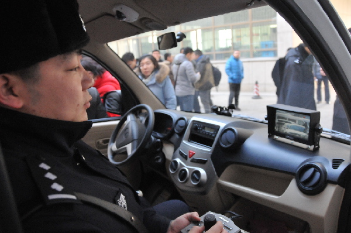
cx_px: 176
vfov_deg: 47.8
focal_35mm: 27
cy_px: 116
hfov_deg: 67.5
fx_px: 263
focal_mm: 18
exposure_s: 1/320
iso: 2000
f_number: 3.5
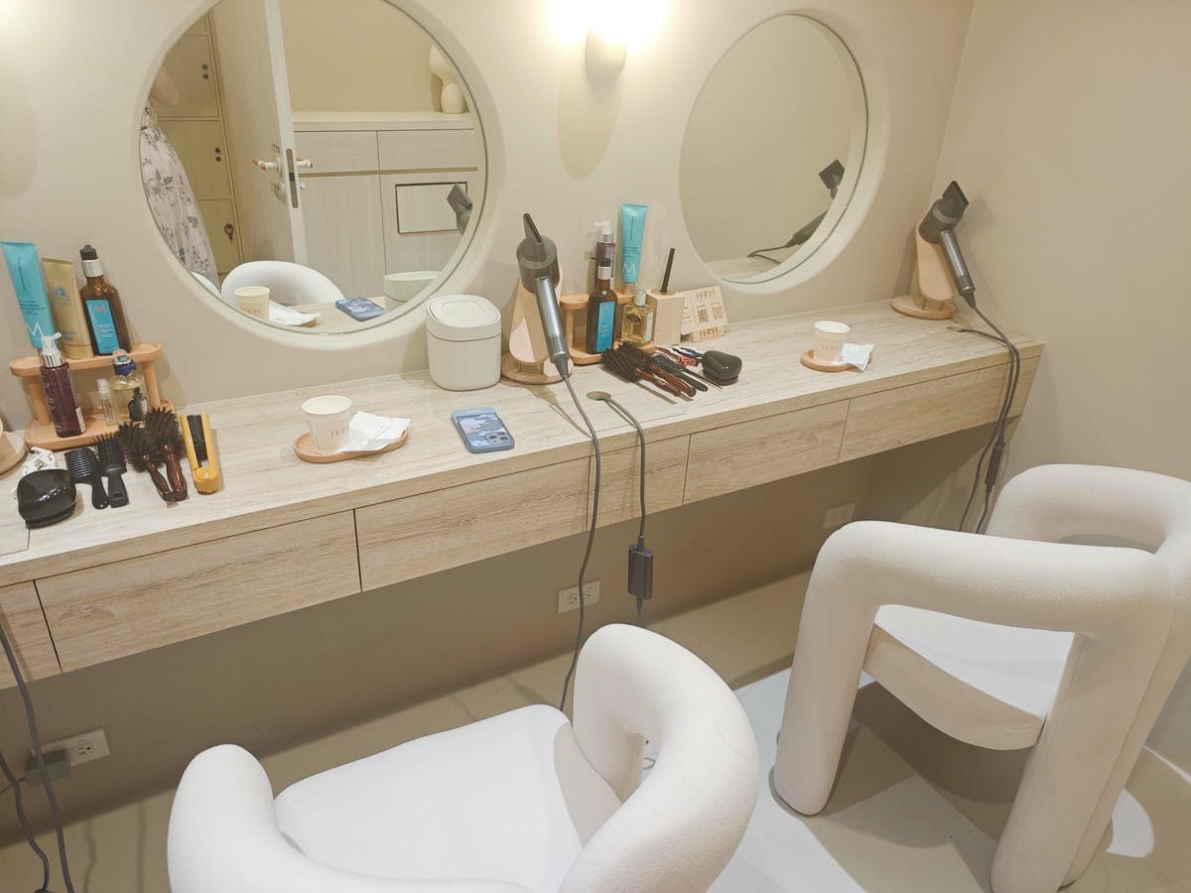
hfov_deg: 73.9
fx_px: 791
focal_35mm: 23
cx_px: 596
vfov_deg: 58.9
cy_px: 446
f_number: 2
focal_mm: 8.72
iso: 250
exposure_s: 1/60
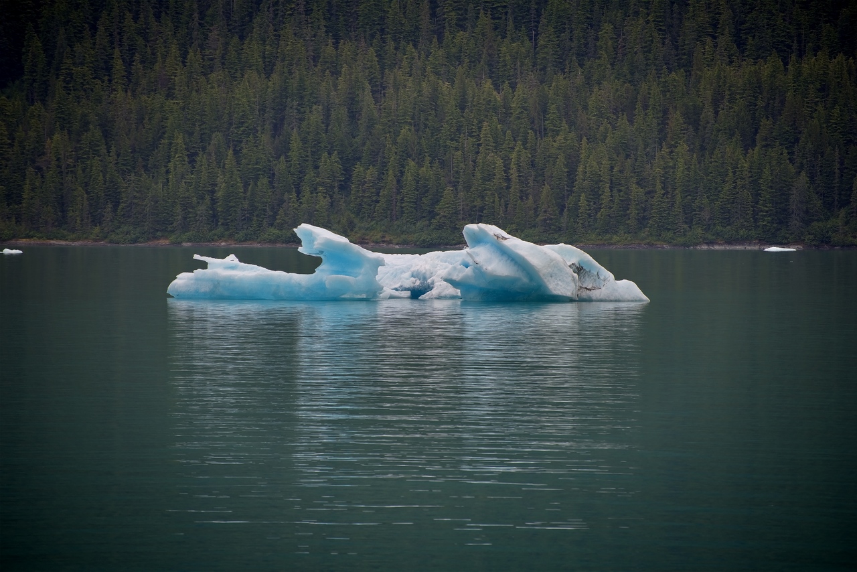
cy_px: 286
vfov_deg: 6.0
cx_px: 428
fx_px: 5476
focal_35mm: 230
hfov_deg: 8.9
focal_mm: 230
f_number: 5.3
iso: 160
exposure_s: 1/500
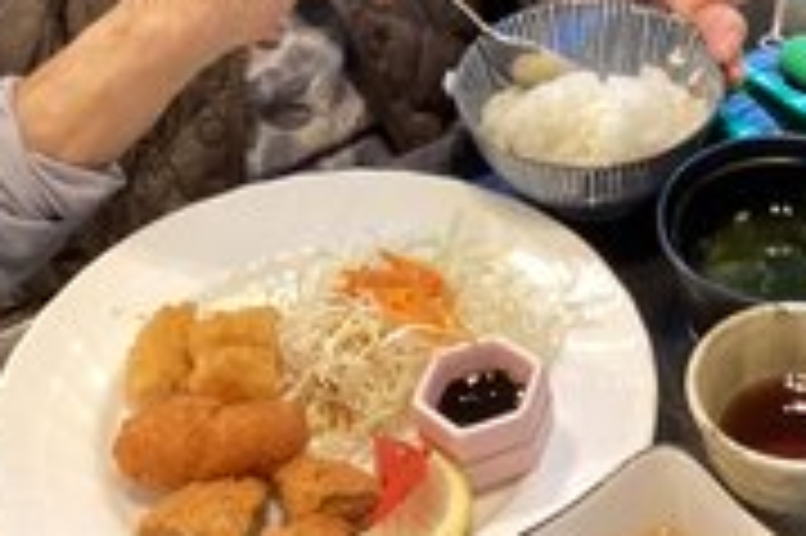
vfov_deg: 16.5
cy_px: 9
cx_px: 590
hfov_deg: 24.8
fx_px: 1812
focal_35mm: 81
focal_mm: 3.3
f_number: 2.4
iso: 320
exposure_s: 1/60
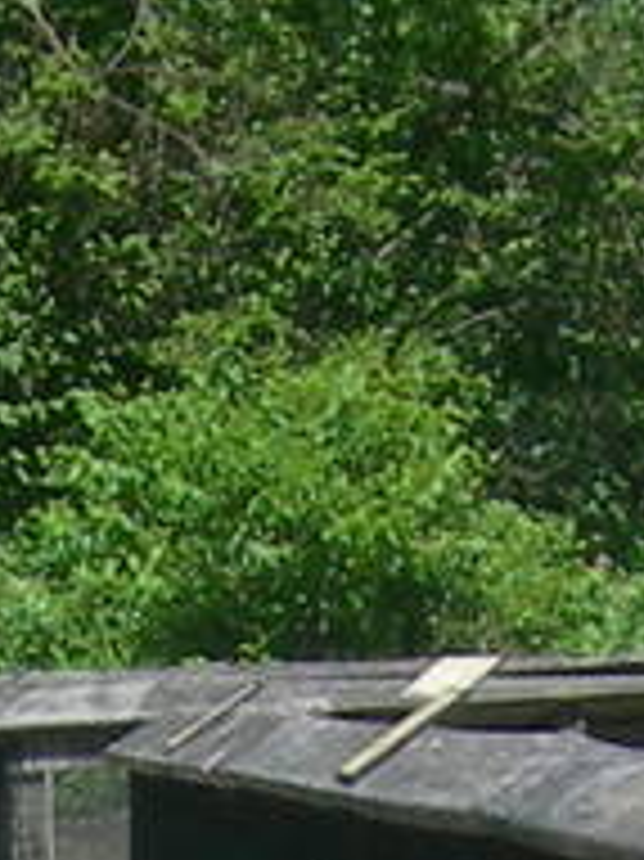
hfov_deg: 4.7
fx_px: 7922
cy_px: 2409
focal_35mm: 319
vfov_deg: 5.9
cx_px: 270
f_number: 4.8
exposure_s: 1/347
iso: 50
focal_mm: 7.8
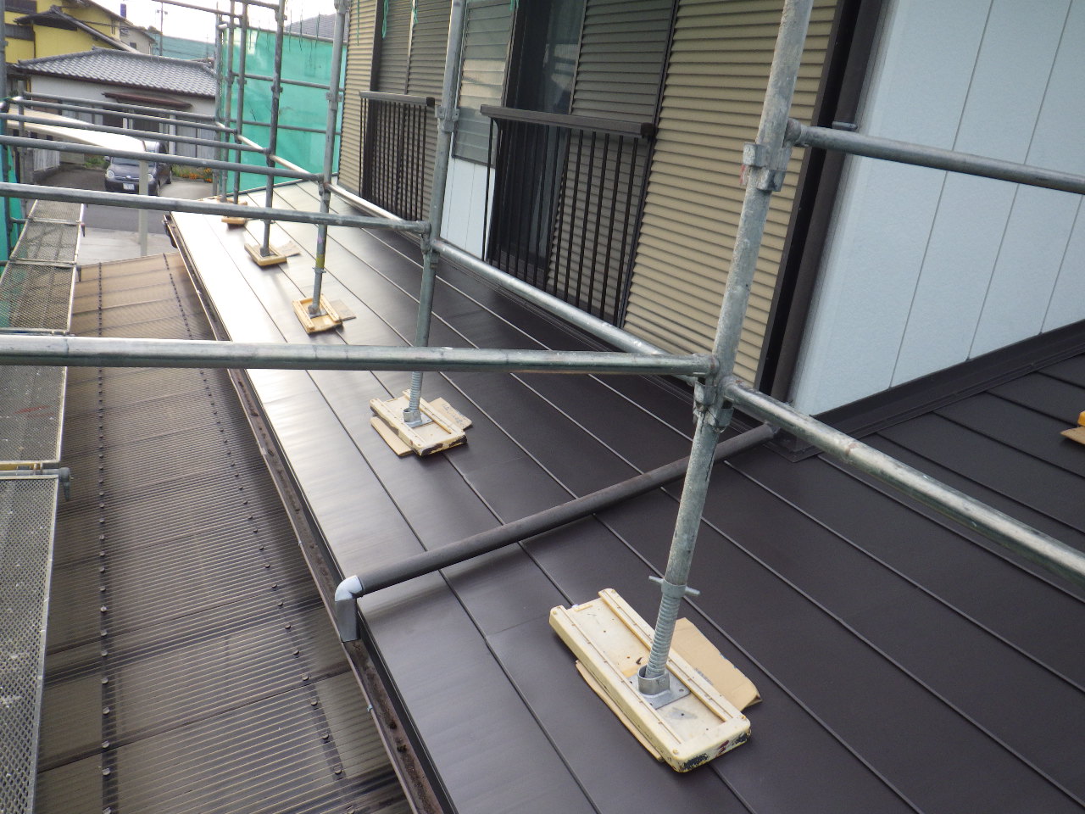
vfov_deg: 49.7
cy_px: 407
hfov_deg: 63.4
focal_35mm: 28
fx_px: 878
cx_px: 542
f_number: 3.5
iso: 125
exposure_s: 1/160
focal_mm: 5
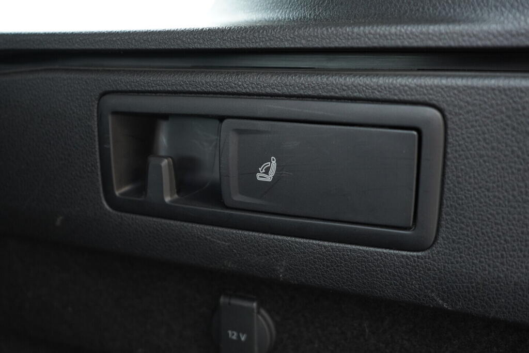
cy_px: 176
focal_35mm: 36
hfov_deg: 53.1
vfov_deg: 36.9
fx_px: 529
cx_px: 264
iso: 640
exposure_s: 1/40
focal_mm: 24
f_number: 2.8
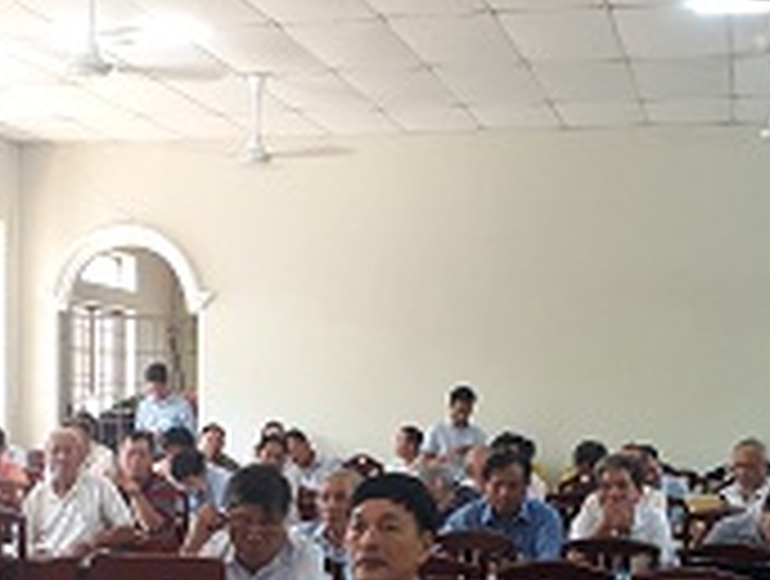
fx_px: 1404
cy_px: 616
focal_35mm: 63
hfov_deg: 30.6
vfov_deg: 22.2
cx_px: 297
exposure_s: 1/33
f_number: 1.9
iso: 40
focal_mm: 3.6
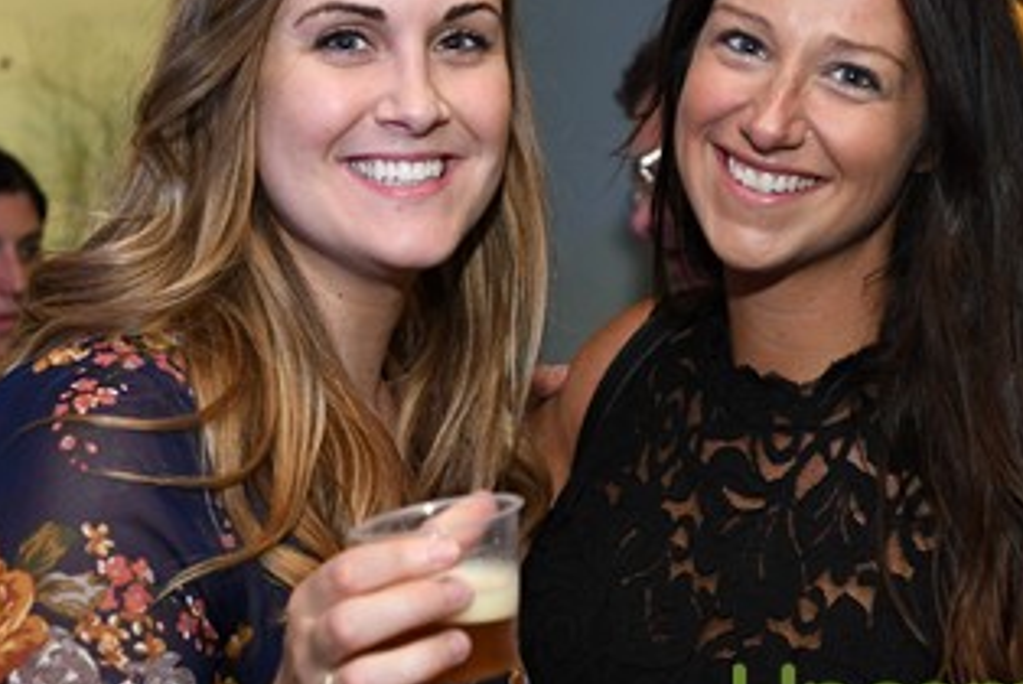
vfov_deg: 14.9
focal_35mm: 92
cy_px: 249
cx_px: 619
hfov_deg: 22.1
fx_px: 2613
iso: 800
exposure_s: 1/100
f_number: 3.2
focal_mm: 35
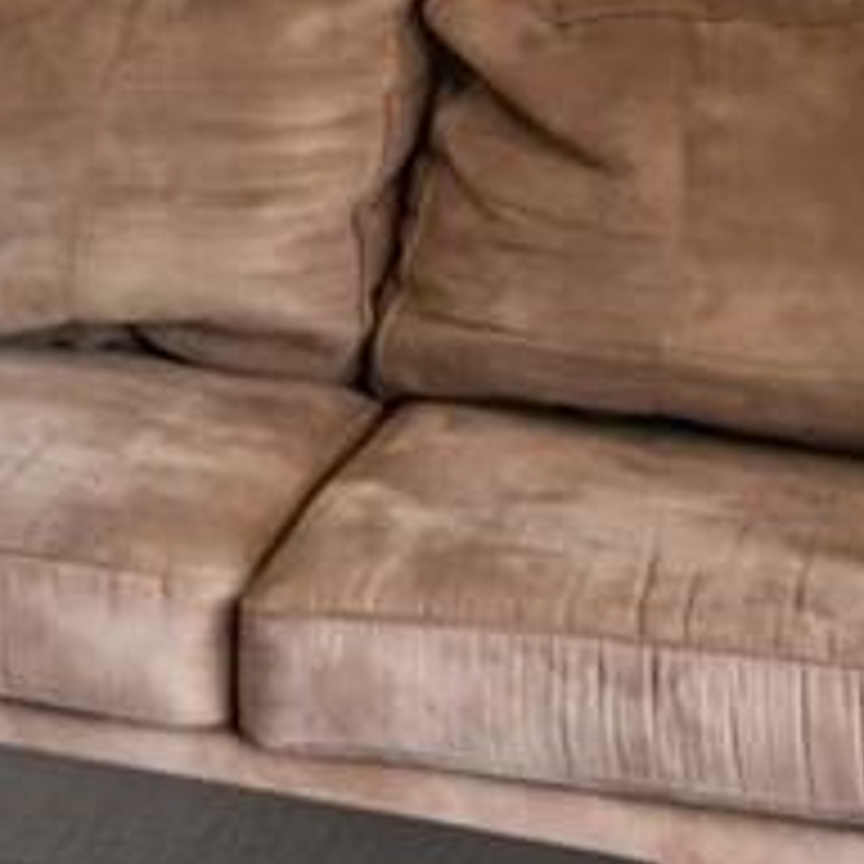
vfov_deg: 14.3
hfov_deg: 14.4
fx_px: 3191
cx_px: -410
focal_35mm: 113
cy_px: -459
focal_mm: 16
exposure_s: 1/13
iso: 400
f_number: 8
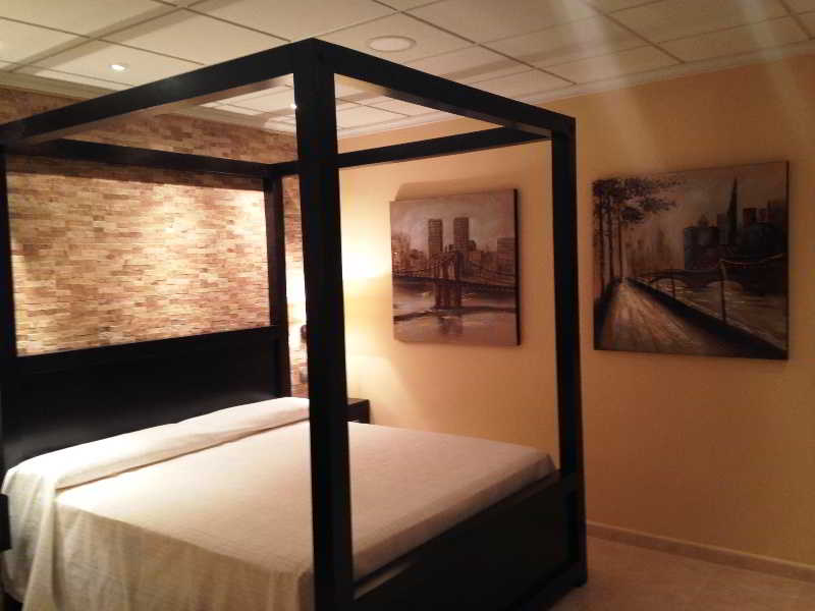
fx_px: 777
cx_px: 408
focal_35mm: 33
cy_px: 306
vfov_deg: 42.9
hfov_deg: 55.4
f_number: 2.4
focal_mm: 4.12
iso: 160
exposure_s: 1/20
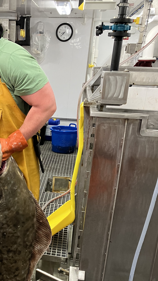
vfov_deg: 44.8
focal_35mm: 45
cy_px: 188
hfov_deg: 25.5
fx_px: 335
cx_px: 9
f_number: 1.8
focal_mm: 3.99
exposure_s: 1/60
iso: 125
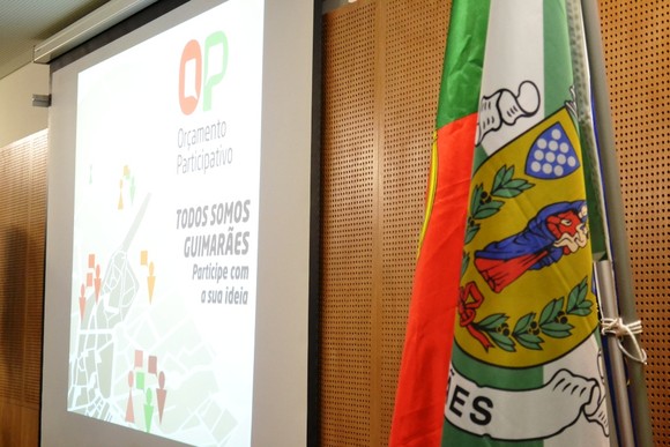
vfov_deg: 20.2
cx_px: 335
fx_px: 1256
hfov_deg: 29.9
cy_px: 224
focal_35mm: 68
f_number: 5.3
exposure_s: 1/60
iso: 3200
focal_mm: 45
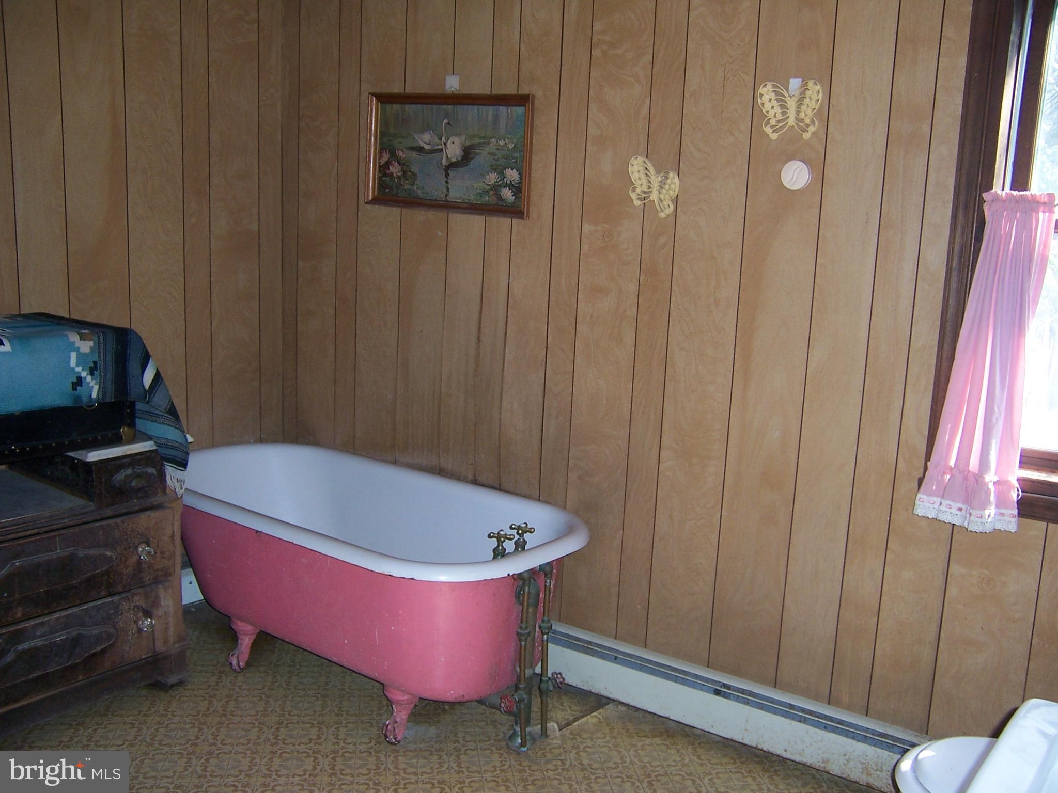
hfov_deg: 55.4
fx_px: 1009
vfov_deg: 42.9
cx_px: 529
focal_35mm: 33
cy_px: 396
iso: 80
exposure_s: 1/60
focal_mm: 5.5
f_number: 2.8
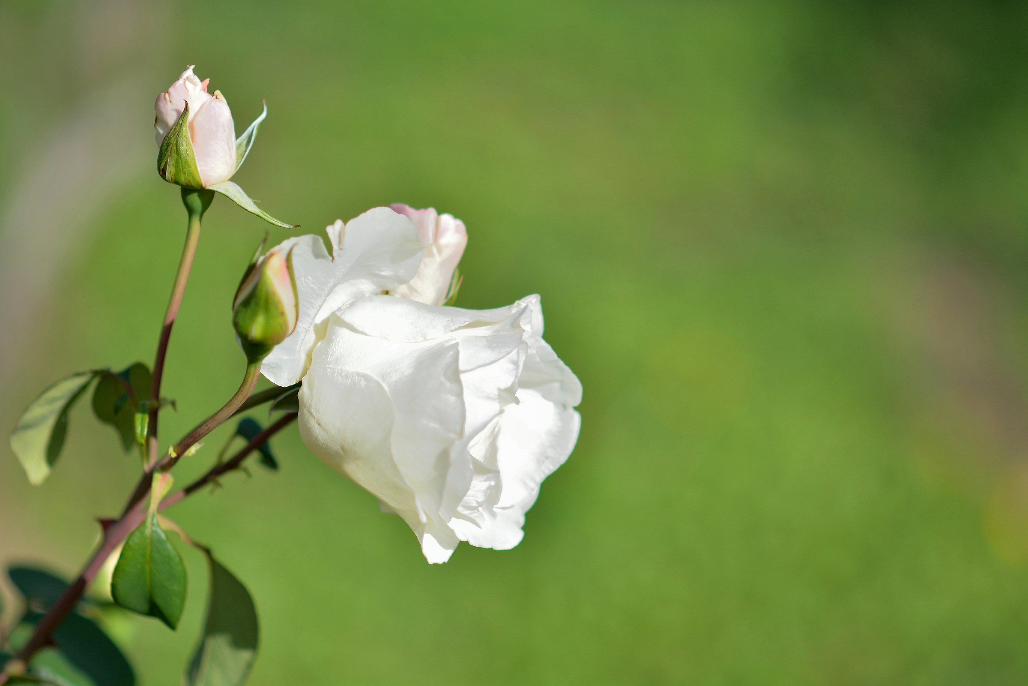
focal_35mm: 128
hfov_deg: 16.1
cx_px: 514
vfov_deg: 10.8
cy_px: 343
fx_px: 3641
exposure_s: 1/4000
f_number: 1.8
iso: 100
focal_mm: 85
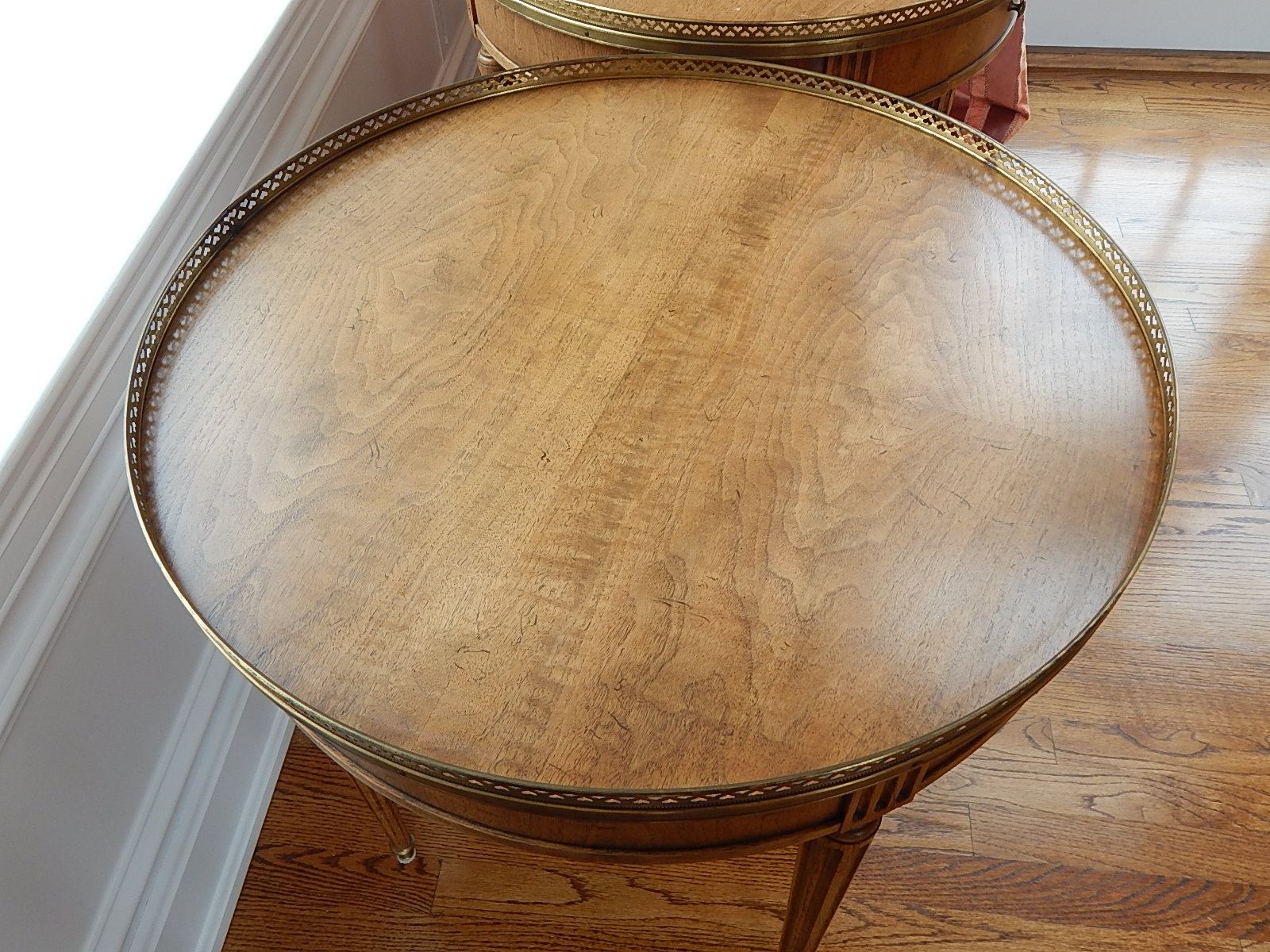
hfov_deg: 63.4
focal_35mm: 28
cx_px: 635
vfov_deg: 49.7
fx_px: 1027
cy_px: 476
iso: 125
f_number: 3.2
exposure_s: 1/60
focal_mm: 5.1
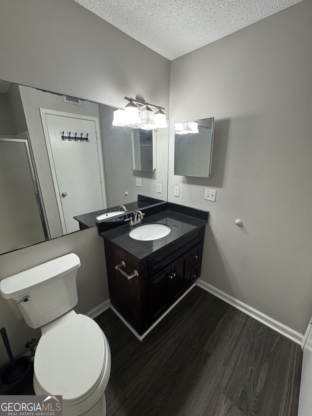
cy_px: 208
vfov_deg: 102.1
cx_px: 156
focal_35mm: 14
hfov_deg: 85.7
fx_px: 168
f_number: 2.2
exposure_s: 1/60
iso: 200
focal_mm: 2.22
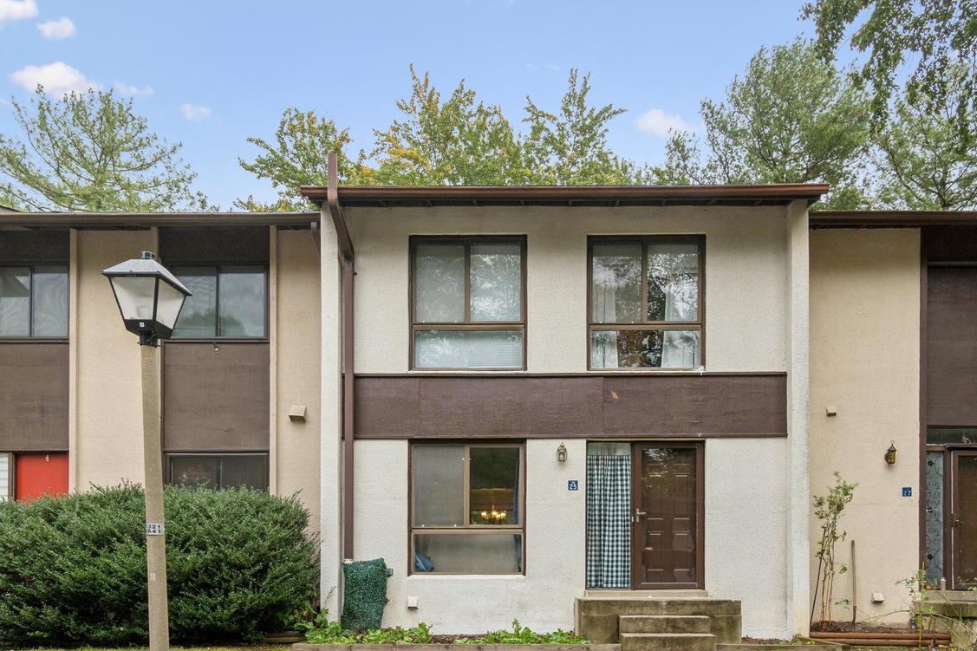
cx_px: 546
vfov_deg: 54.5
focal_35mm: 23
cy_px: 402
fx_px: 624
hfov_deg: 75.8
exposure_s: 1/50
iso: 200
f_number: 10
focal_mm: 12
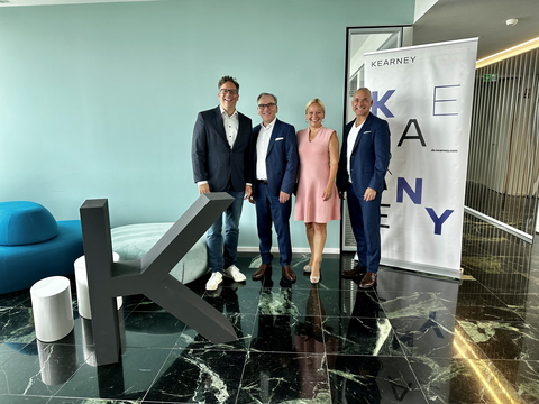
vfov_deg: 56.8
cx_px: 270
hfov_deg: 71.6
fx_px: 374
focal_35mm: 24
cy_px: 202
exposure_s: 1/100
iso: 100
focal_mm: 6.86
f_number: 1.78
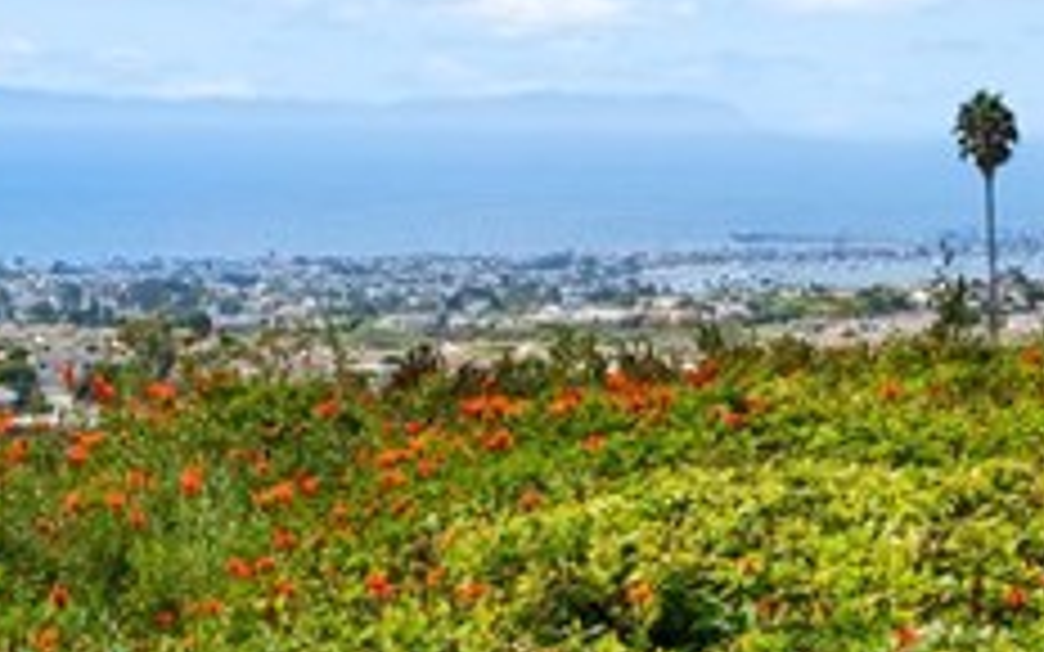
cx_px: -140
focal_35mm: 153
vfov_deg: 8.6
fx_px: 4353
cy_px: 169
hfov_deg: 13.4
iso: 100
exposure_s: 1/400
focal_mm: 34
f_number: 8
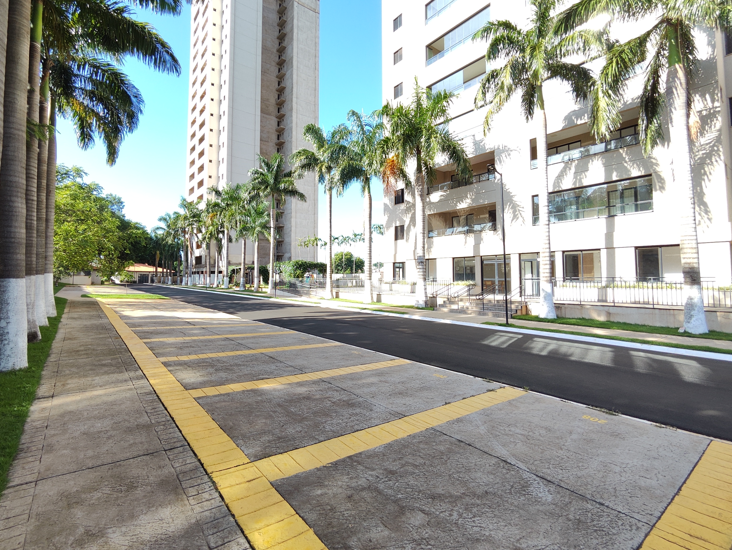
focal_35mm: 17
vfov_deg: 74.8
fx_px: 360
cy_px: 264
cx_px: 345
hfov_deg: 90.9
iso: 50
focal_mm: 1.65
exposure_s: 1/280
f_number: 2.2
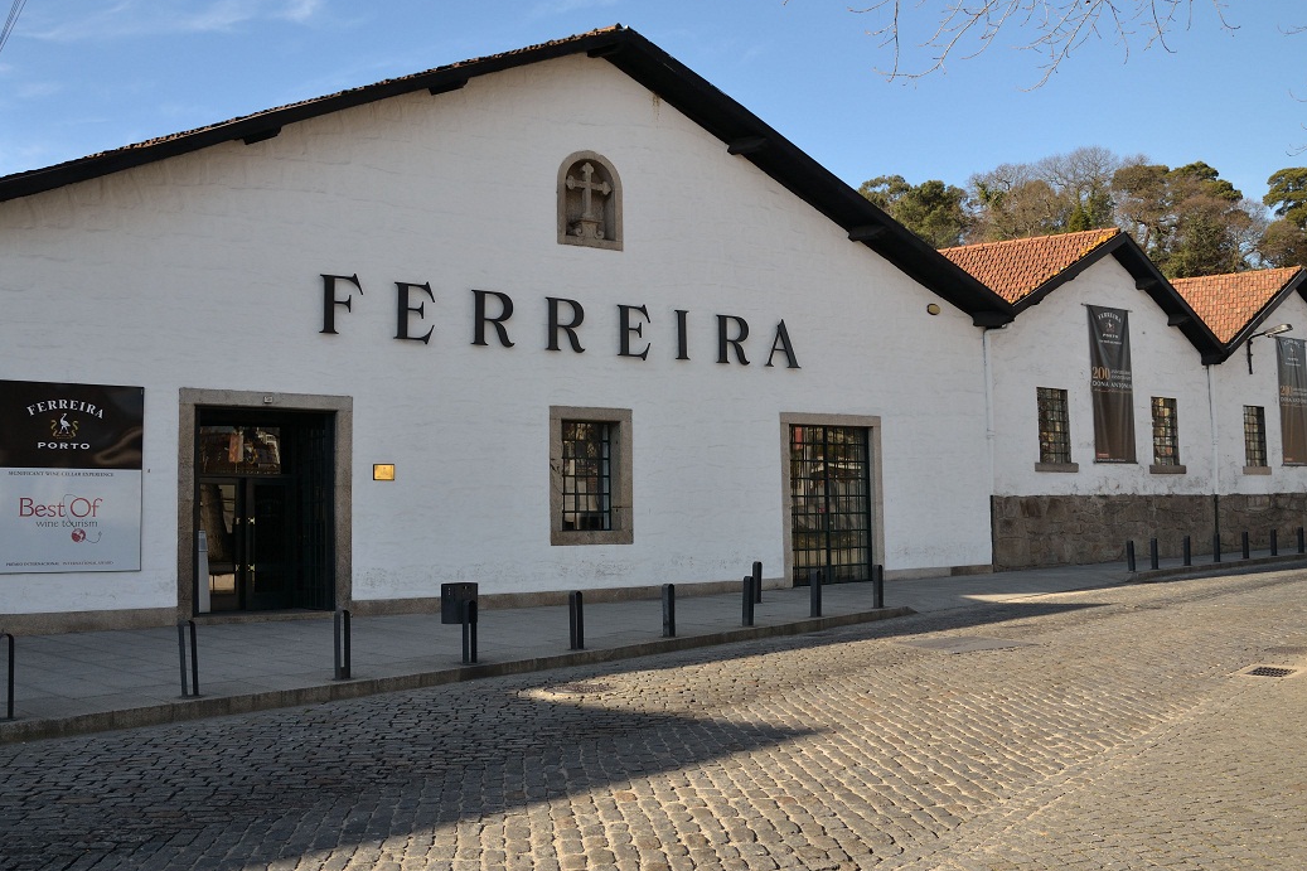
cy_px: 425
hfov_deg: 61.9
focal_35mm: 30
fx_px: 1089
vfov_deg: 43.6
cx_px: 635
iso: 200
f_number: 6.3
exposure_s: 1/400
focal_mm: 18
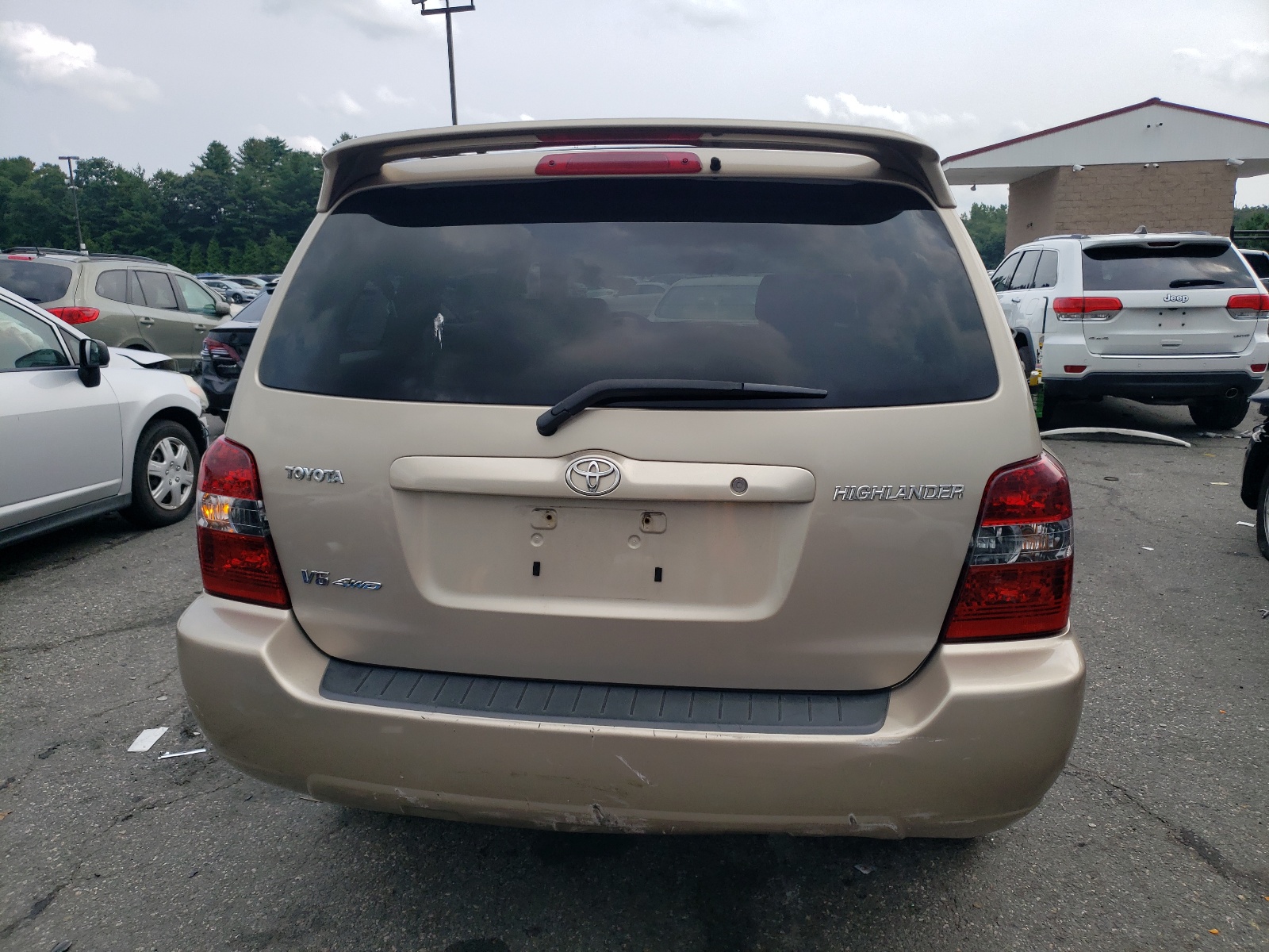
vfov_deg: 53.1
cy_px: 476
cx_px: 634
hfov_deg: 67.3
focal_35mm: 26
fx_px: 953
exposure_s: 1/3333
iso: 50
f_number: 1.5
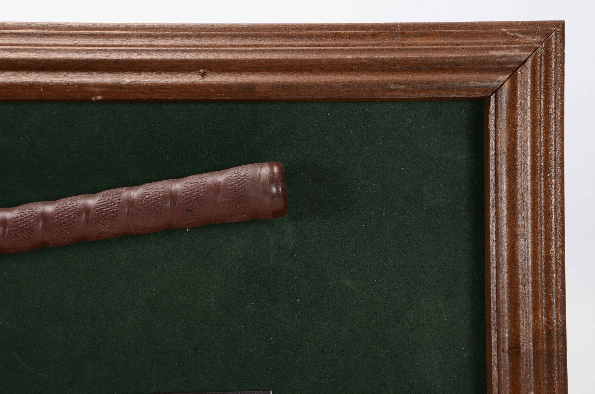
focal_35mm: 112
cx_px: 298
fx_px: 1856
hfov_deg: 18.2
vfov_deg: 12.1
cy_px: 197
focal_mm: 75
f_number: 14
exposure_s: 1/160
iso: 200
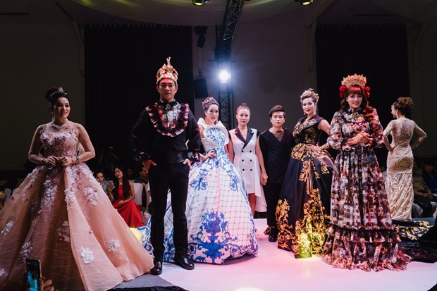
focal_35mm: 25
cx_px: 218
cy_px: 146
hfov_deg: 71.5
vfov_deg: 51.3
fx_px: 303
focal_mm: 25
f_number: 8
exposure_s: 1/320
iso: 2000
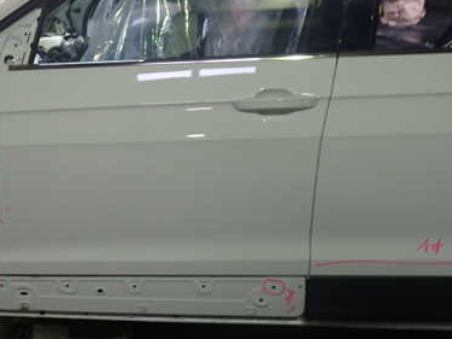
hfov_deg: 39.3
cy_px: 123
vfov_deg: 30.1
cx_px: 160
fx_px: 627
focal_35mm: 48
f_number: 2.3
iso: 250
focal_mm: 5.4
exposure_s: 1/30
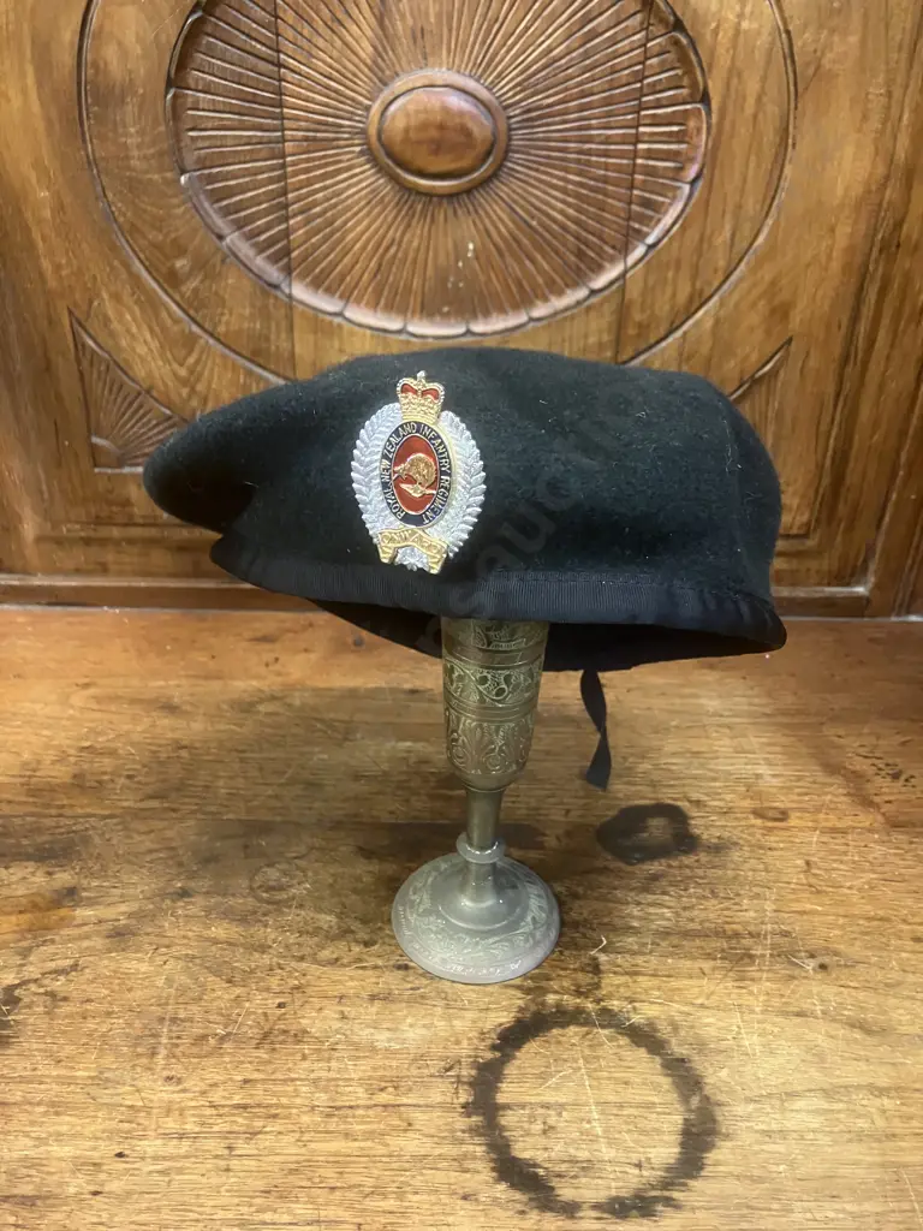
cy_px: 616
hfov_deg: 49.7
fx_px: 995
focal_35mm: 28
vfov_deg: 63.4
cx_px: 462
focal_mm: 3.99
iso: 320
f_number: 1.8
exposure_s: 1/25
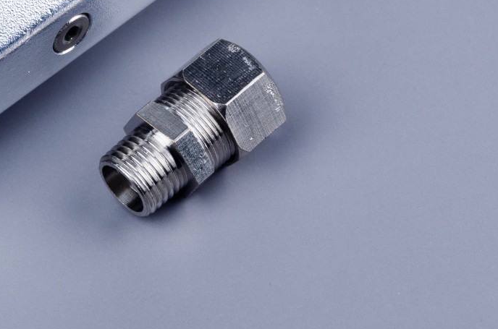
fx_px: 4333
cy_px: -44
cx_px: 123
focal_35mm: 314
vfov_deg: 4.3
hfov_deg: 6.6
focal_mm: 90
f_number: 13
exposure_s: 1/160
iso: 100
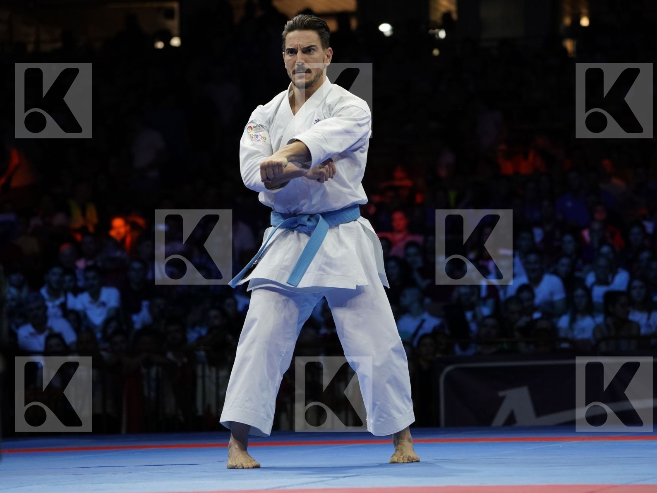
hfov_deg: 11.6
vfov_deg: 8.7
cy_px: 247
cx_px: 334
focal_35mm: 170
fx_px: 3227
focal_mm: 156
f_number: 5
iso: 1600
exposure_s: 1/500
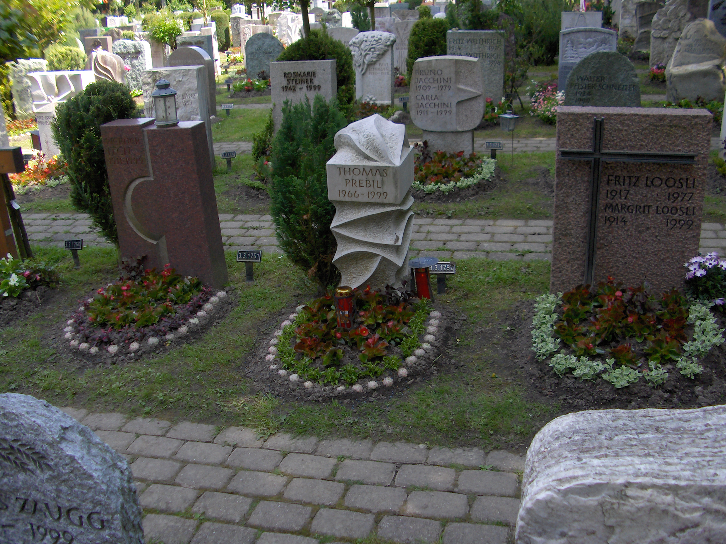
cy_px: 272
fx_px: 734
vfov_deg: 40.7
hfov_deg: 52.6
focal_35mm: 35
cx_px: 363
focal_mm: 5.8
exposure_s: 1/345
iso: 100
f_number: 2.6
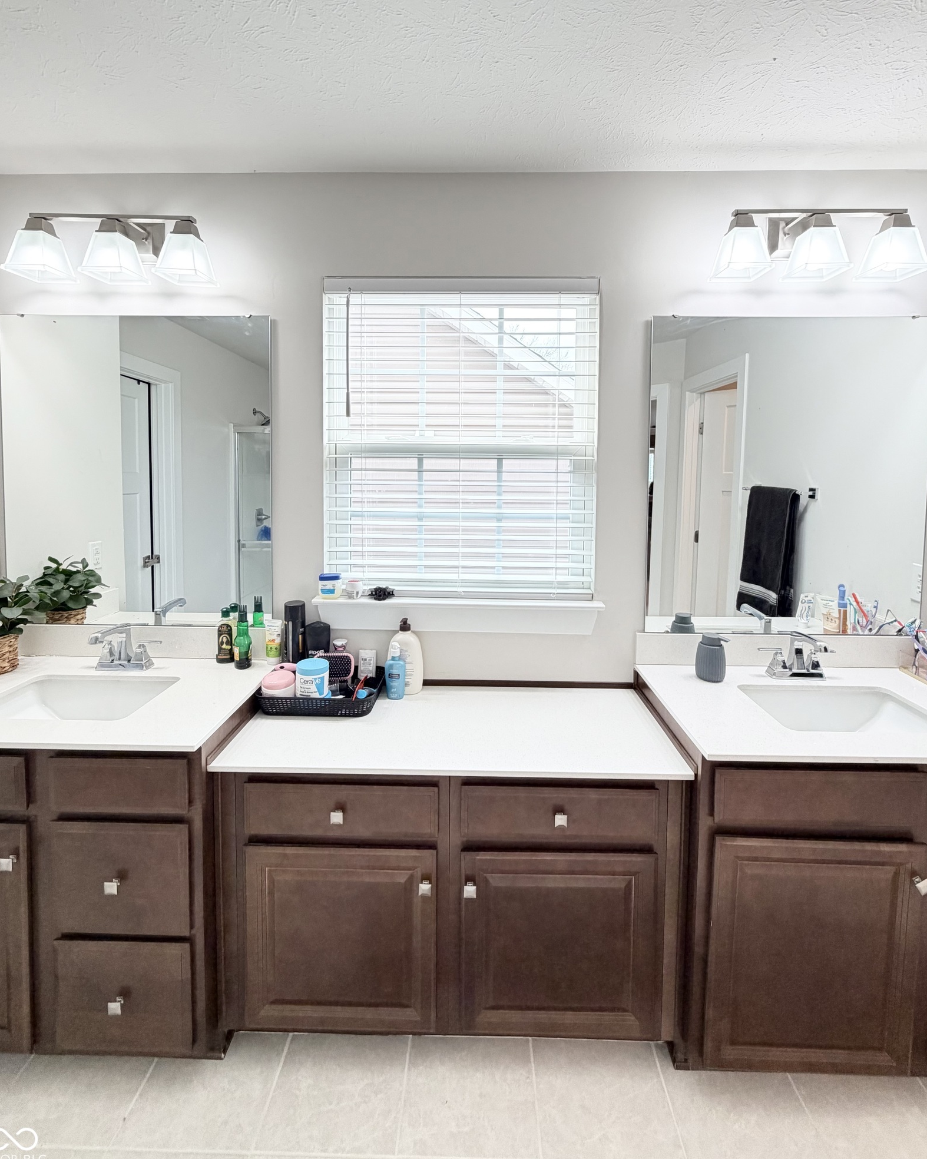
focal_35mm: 16
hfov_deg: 80.4
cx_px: 469
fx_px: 549
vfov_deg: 92.6
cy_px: 502
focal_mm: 2.22
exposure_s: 1/60
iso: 250
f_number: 2.2
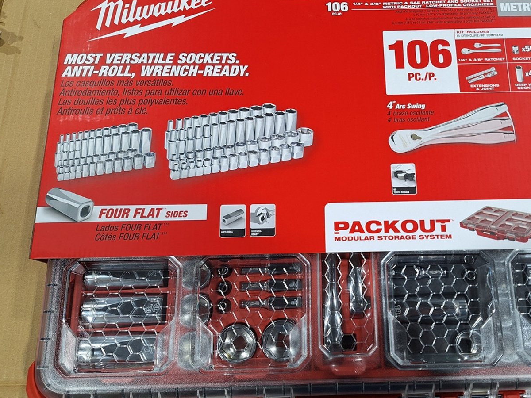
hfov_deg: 60.8
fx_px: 445
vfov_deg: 48.2
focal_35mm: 29
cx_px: 332
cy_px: 199
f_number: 1.8
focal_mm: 5.54
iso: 80
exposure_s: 1/40
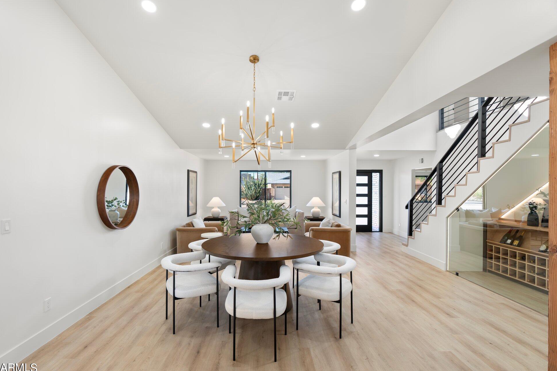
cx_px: 267
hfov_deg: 93.2
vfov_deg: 70.4
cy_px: 189
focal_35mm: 17
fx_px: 263
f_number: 2.8
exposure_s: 1/8
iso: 160
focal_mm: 16
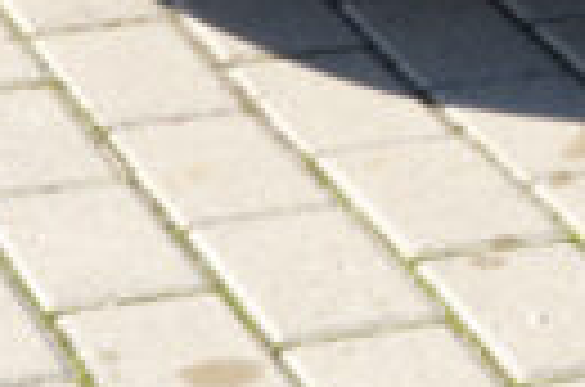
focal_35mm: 316
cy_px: -965
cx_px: 770
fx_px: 5122
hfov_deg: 6.5
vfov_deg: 4.1
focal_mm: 26.4
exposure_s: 1/100
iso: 160
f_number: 9
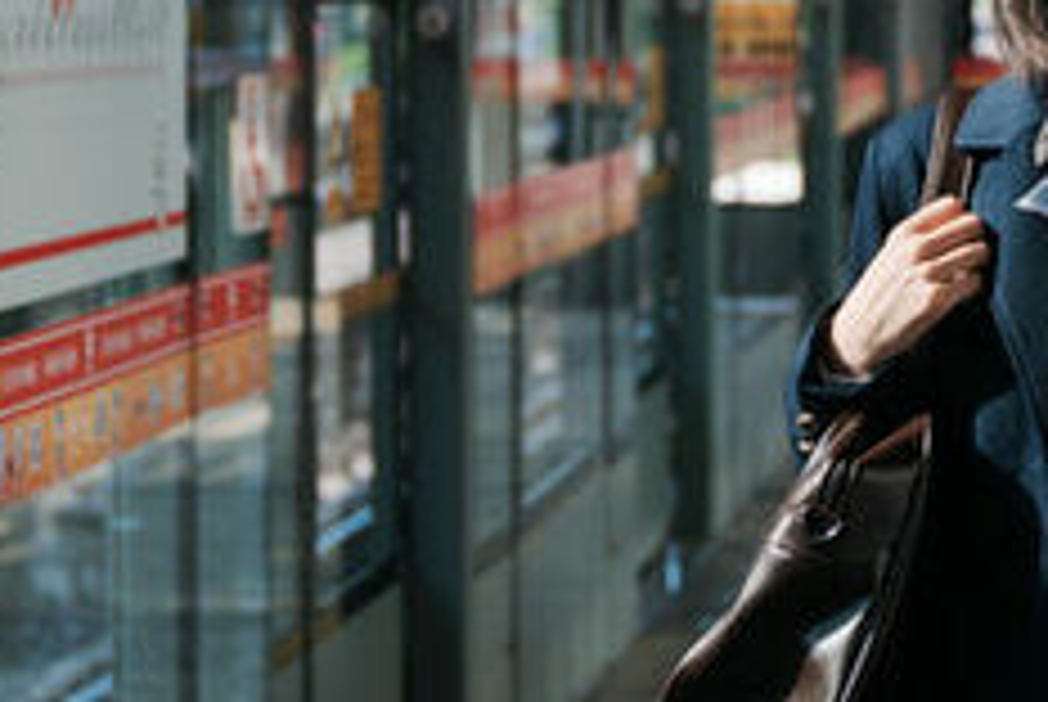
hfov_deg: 11.4
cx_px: 711
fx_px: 5247
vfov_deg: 7.6
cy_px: 22
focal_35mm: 180
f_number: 2.8
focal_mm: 40
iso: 125
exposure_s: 1/400
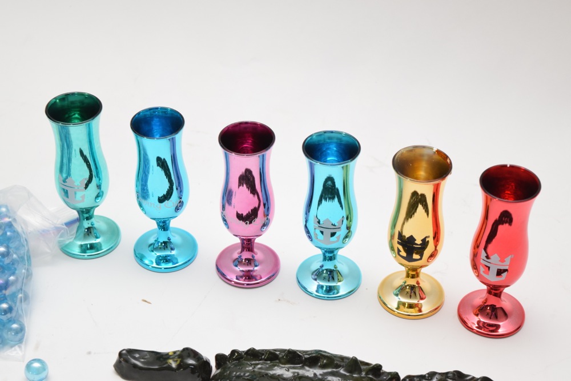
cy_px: 190
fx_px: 1309
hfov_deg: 24.6
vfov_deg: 16.6
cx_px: 286
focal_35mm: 82
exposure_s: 1/60
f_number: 5.6
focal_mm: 55
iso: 1000
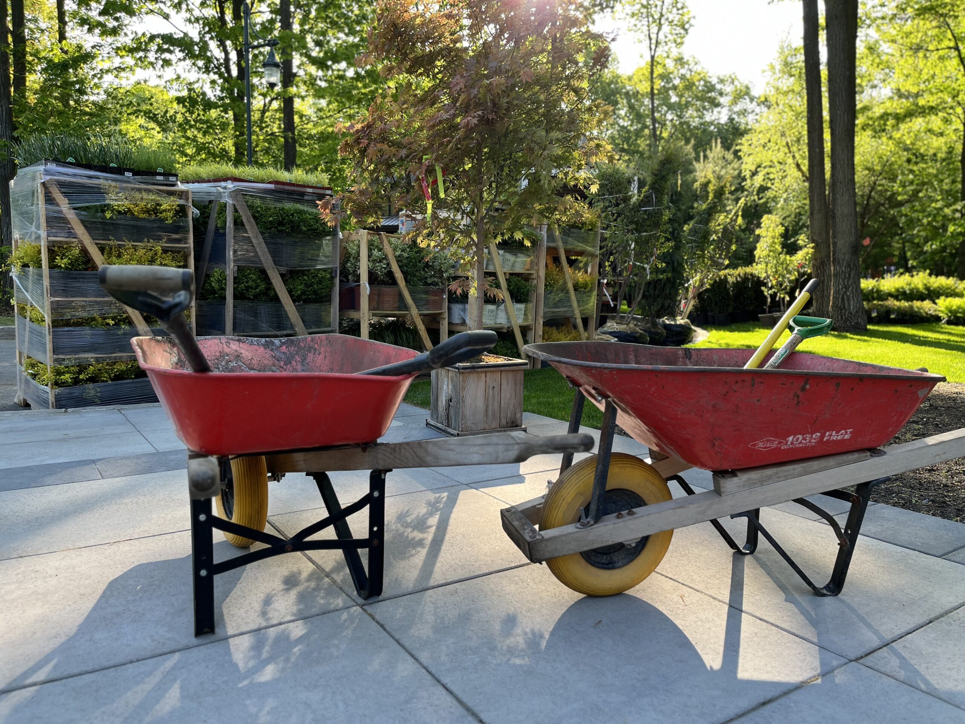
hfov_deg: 67.3
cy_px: 362
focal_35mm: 26
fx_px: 725
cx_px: 482
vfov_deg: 53.1
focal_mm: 5.1
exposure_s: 1/210
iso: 50
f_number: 1.6
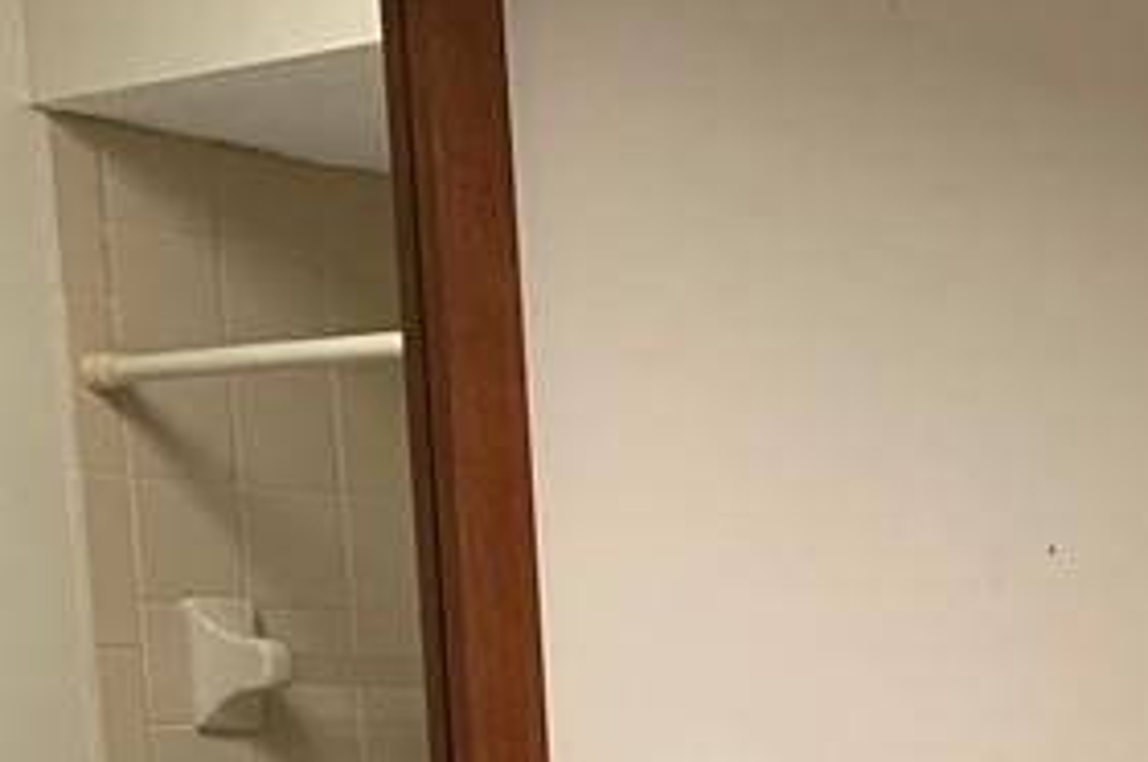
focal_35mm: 99
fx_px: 3153
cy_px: 1463
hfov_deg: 18.7
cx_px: 1603
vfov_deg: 12.4
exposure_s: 1/60
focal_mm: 4.25
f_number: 1.8
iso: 100
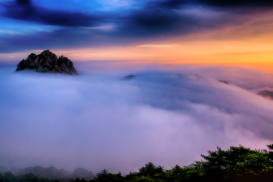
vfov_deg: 45.0
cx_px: 127
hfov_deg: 63.6
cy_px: 96
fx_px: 220
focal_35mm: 29
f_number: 8
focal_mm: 18
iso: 100
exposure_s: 1/40
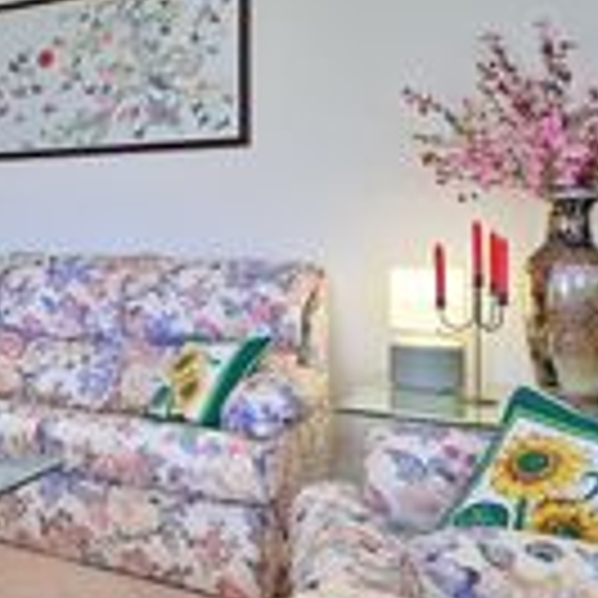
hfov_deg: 31.3
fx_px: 880
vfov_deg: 37.3
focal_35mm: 45
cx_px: -126
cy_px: 223
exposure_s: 1/2
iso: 200
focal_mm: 15
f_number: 8
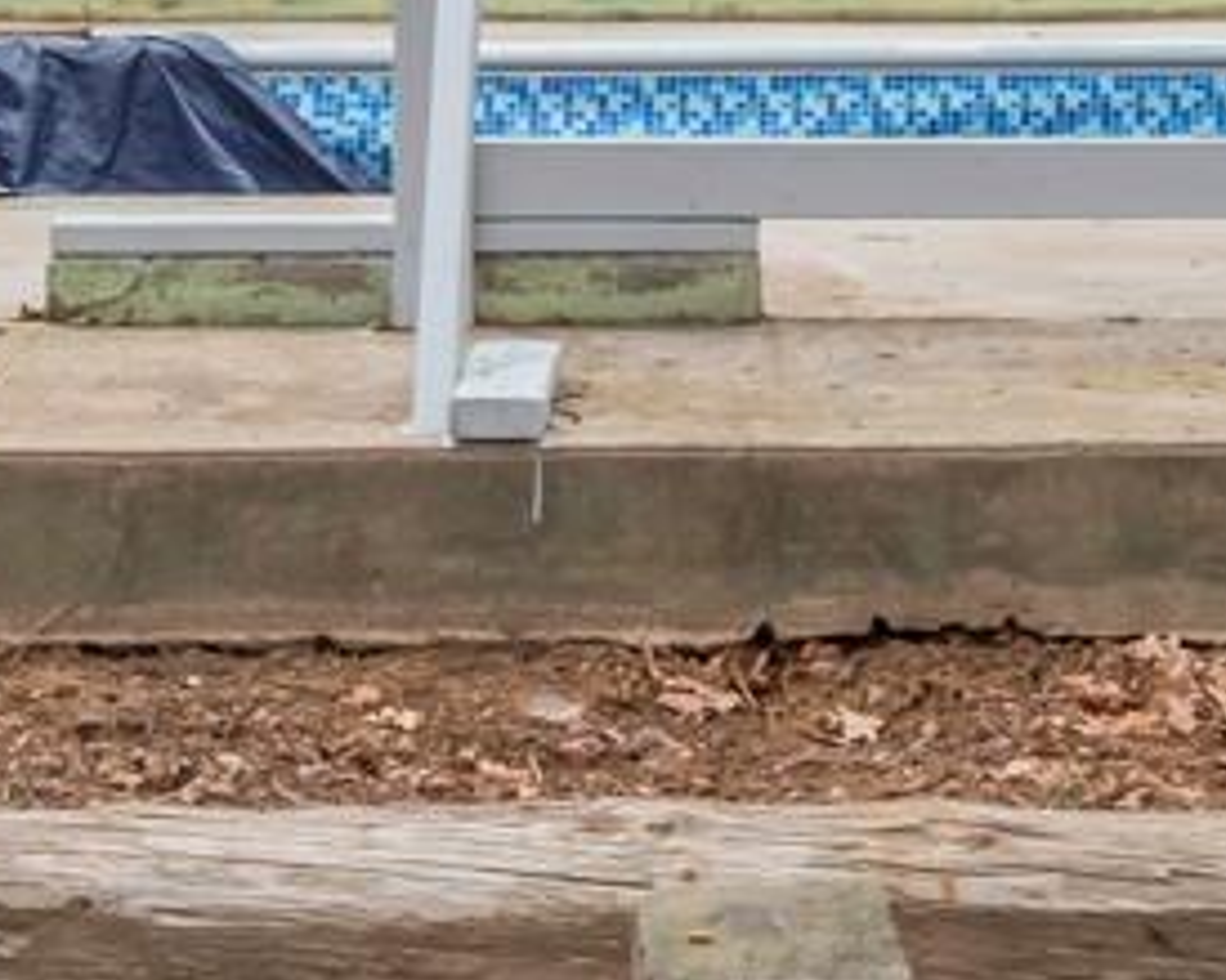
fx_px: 4969
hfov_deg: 14.1
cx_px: 734
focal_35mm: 137
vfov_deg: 11.1
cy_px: -69
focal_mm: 16
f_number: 11
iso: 400
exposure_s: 1/50
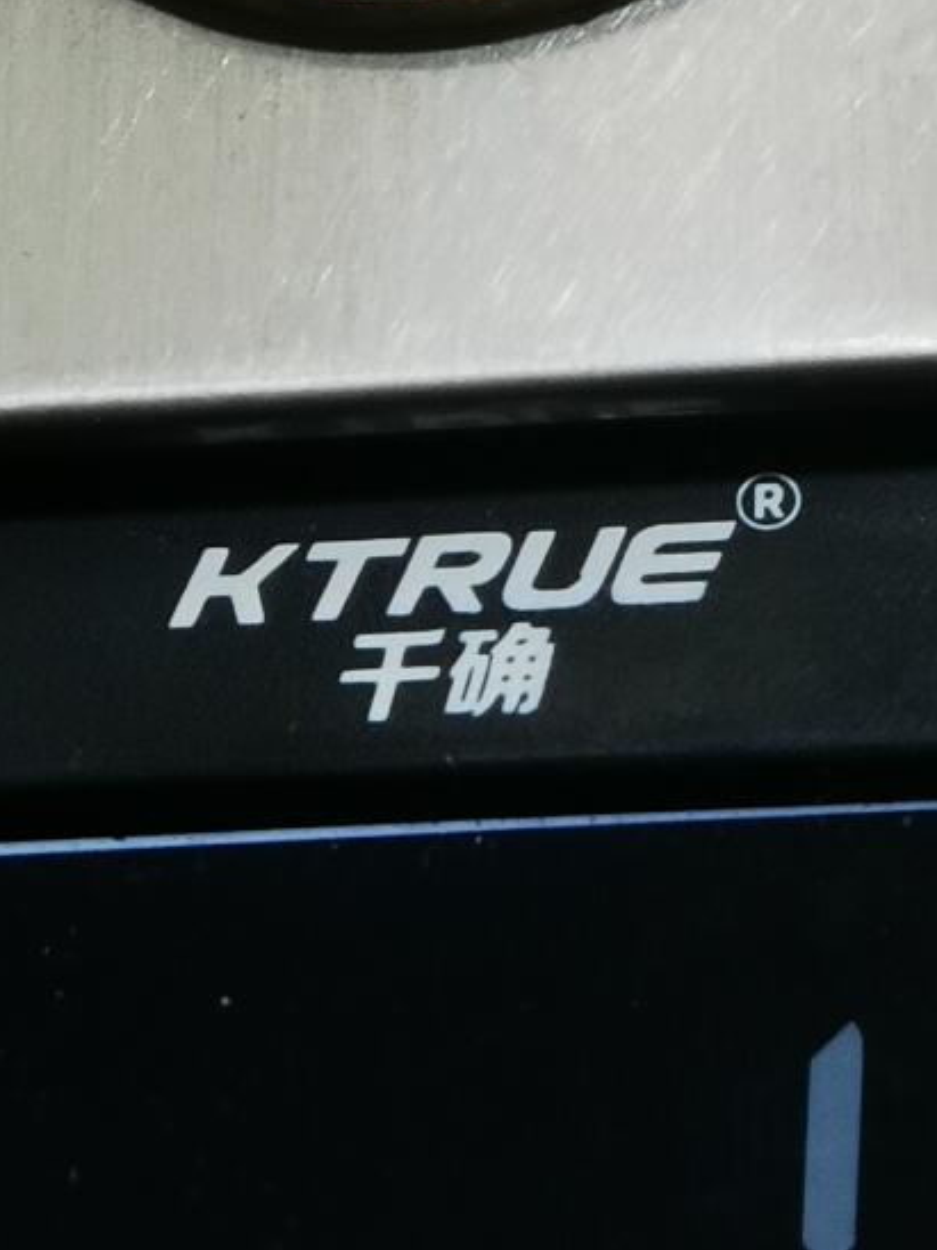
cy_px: -347
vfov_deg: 10.5
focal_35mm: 184
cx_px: 581
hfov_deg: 8.1
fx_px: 6641
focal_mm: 6.67
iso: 80
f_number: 1.9
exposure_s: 1/100
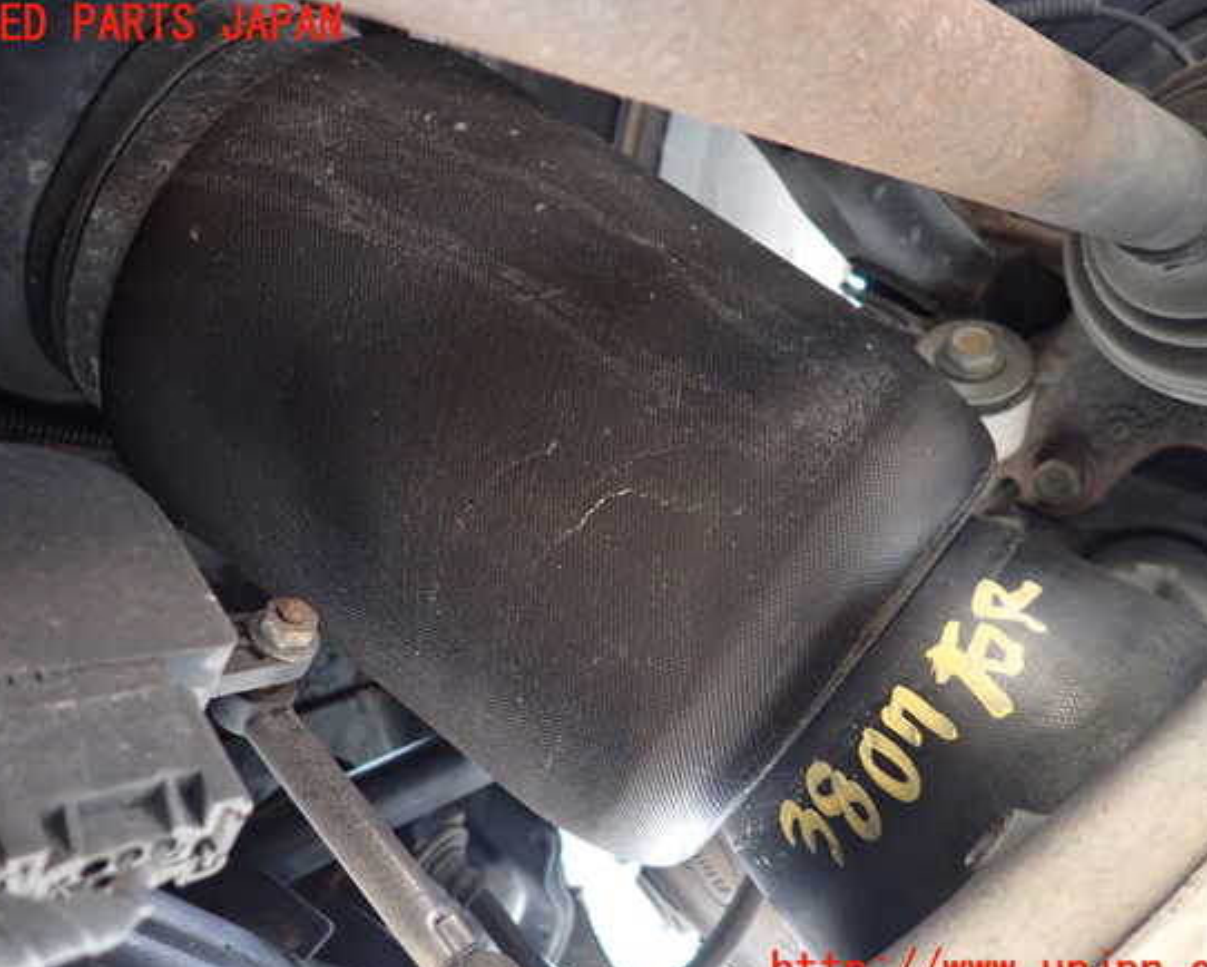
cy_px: 499
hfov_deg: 64.1
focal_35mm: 27
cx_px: 606
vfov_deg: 53.2
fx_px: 965
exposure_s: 1/15
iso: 800
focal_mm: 4.5
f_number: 2
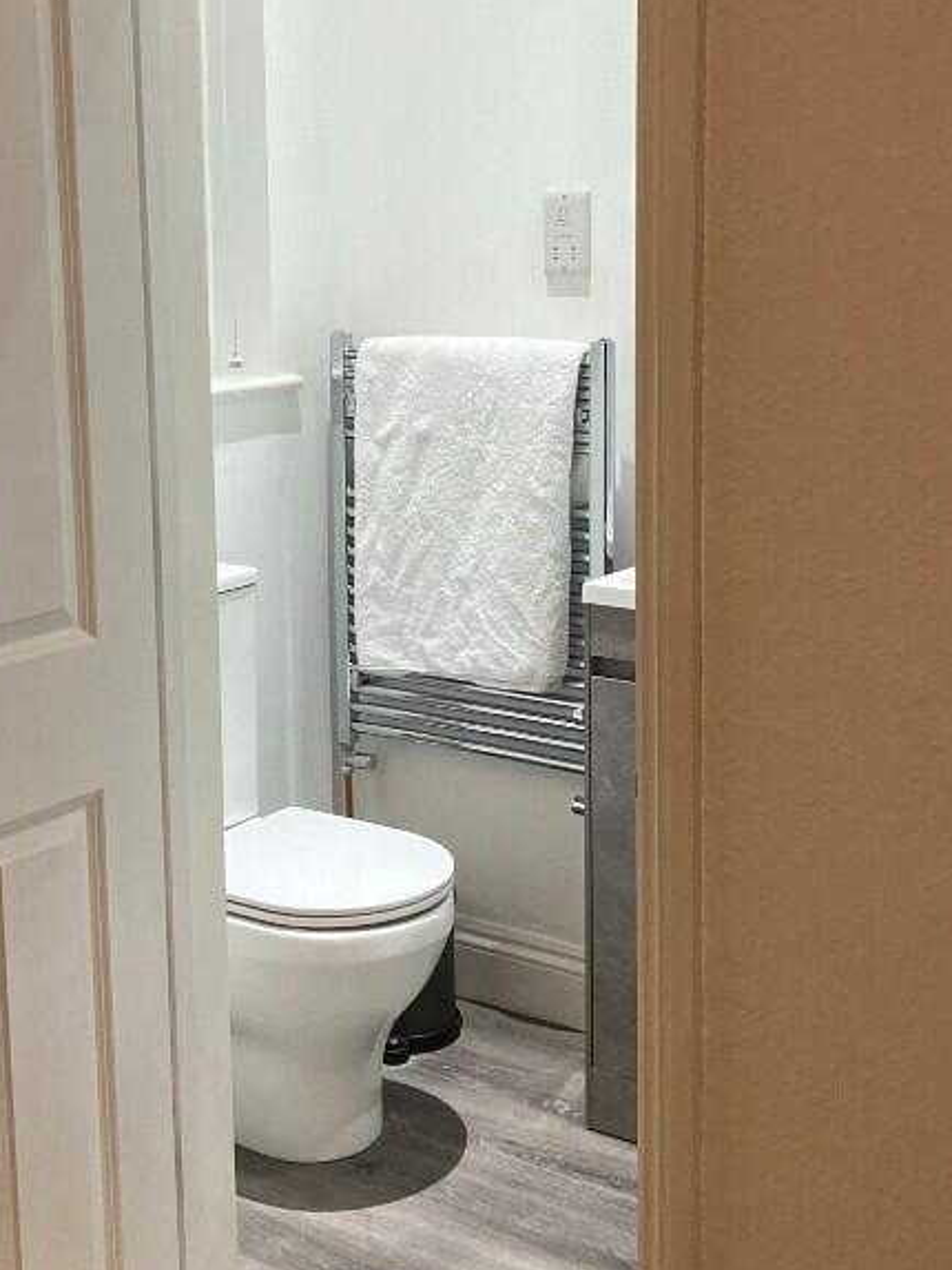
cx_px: 441
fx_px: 1833
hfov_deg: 29.1
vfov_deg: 38.0
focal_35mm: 50
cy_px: 479
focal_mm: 3.99
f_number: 1.8
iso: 320
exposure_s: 1/50
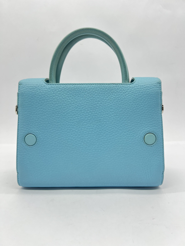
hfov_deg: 53.1
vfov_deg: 67.3
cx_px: 92
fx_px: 185
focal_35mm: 26
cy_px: 123
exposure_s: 1/100
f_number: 1.5
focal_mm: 5.7
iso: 50
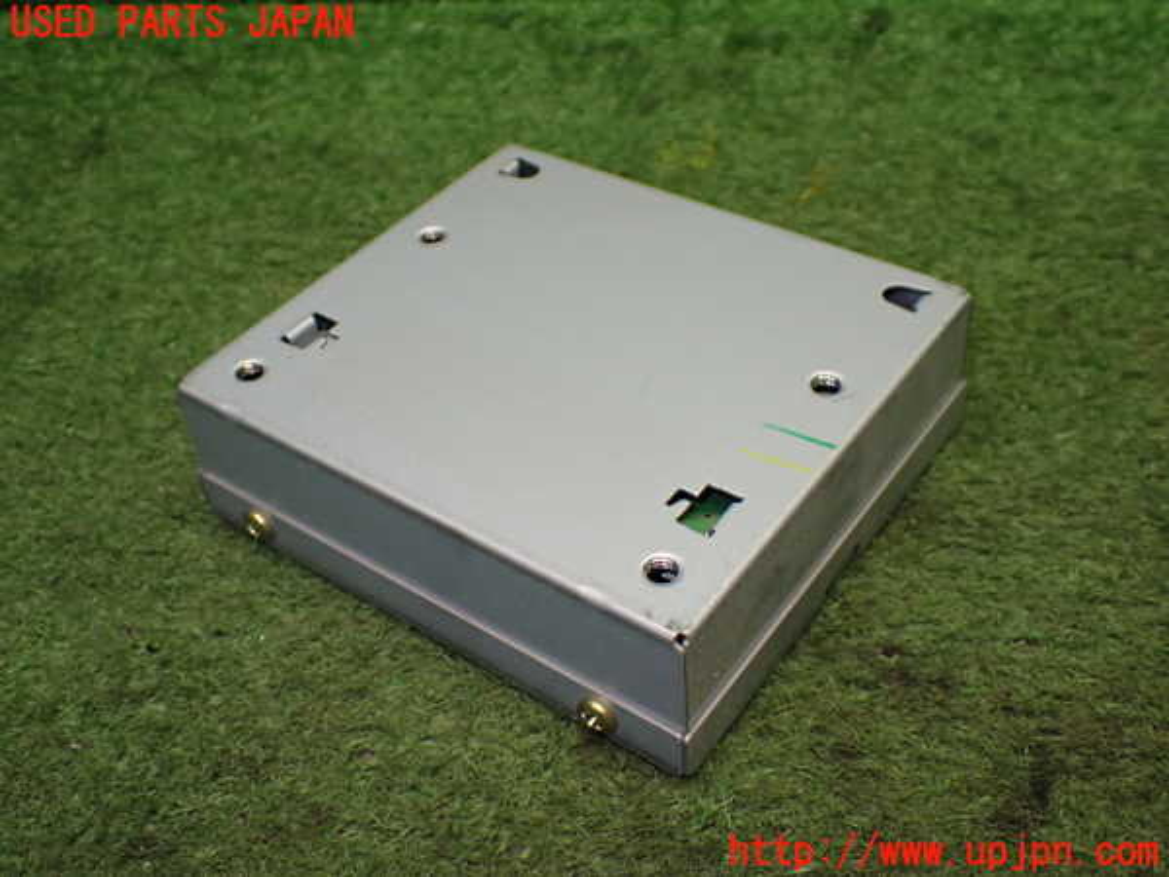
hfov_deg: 49.0
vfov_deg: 37.7
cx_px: 584
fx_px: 1283
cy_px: 438
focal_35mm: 38
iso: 500
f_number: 2.7
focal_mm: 6.83
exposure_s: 1/160
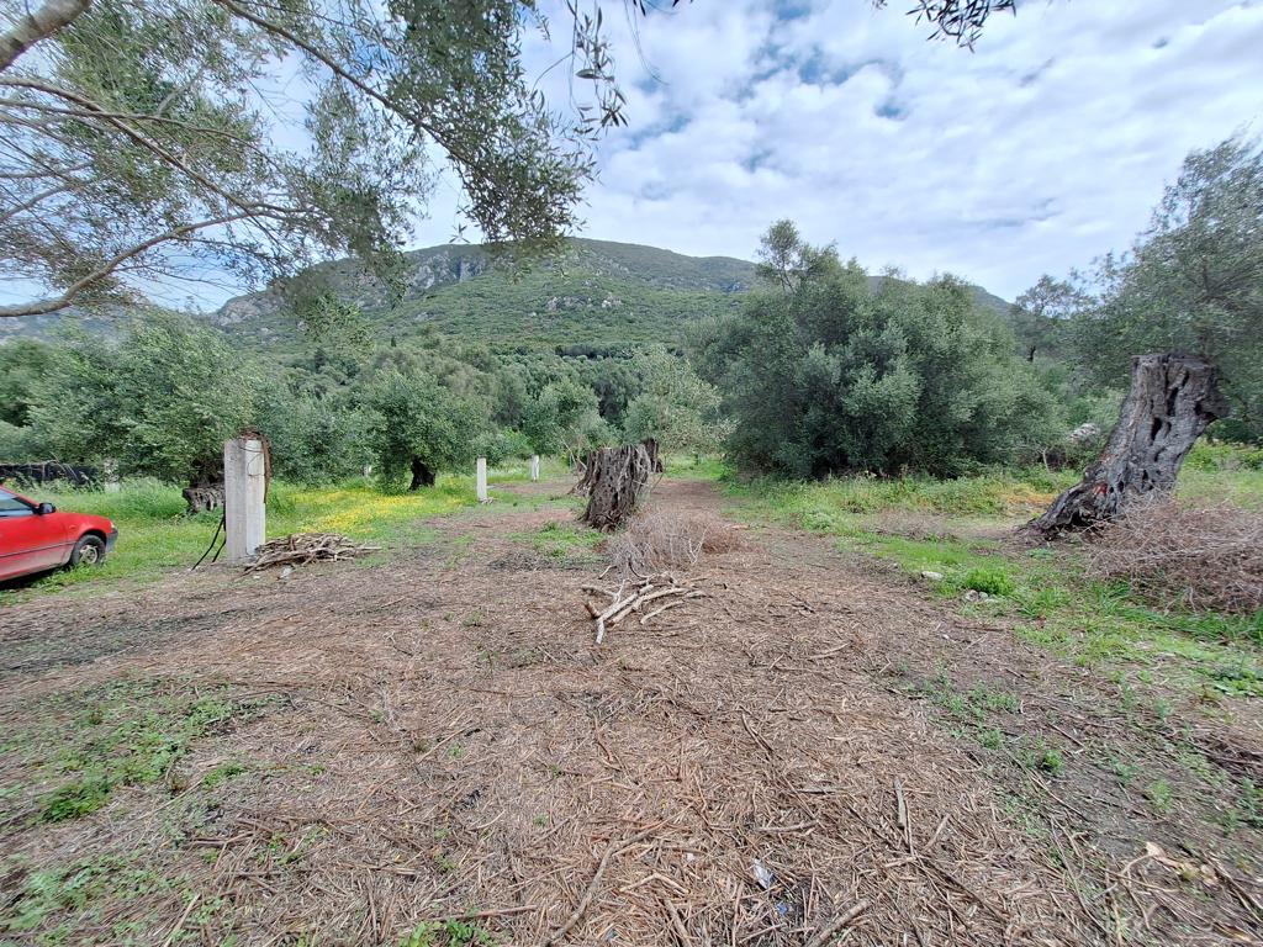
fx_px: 474
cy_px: 474
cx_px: 632
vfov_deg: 89.9
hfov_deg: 106.2
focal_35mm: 13
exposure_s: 1/818
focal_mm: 1.74
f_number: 2.2
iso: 40
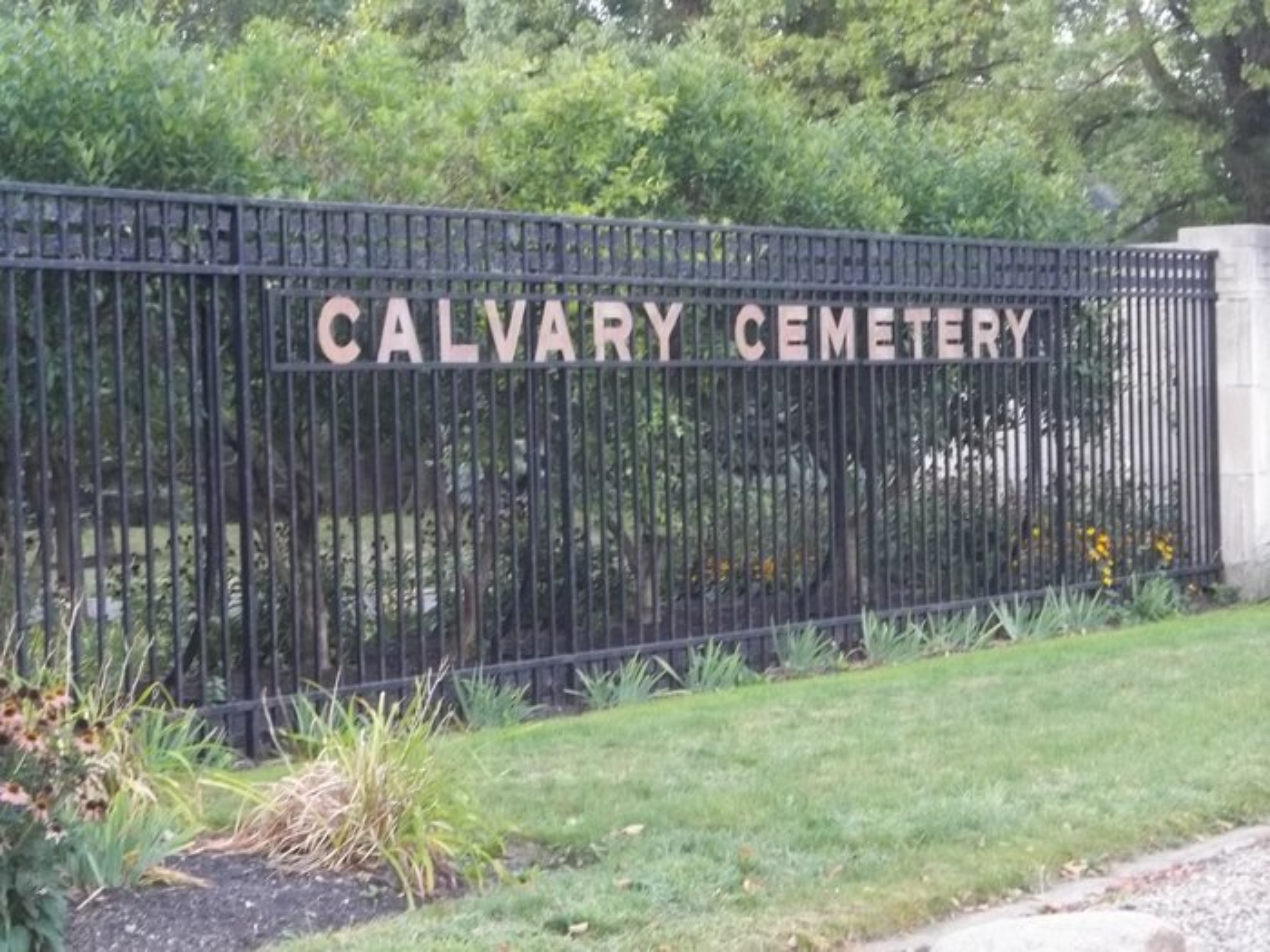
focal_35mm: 86
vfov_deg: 17.2
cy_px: 476
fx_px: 3155
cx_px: 635
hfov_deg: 22.8
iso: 320
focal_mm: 15.4
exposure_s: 1/80
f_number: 4.5
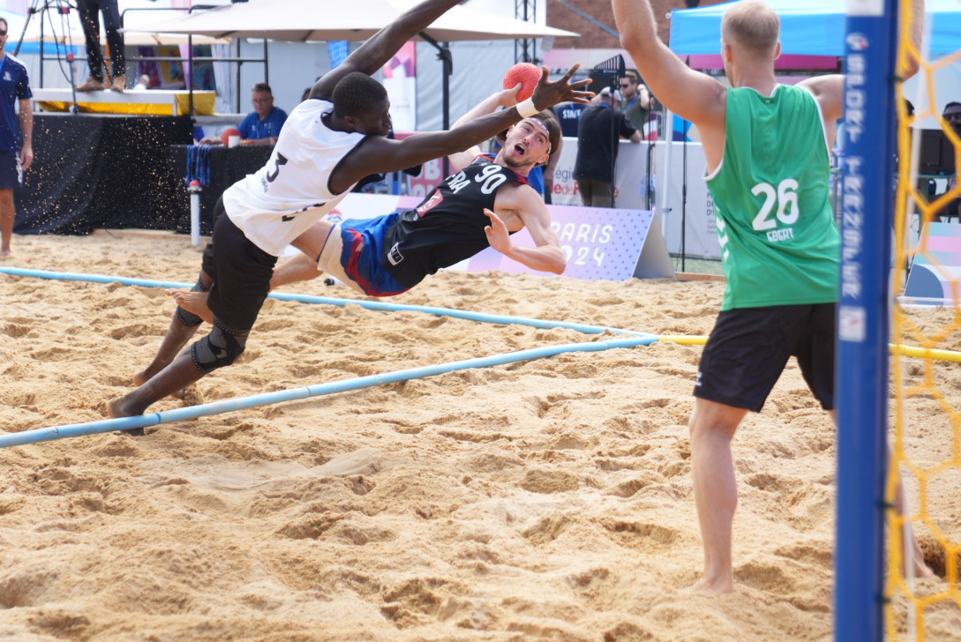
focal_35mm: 95
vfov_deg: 14.4
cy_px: 182
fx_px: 2538
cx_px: 445
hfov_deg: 21.4
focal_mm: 64
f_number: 2.8
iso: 500
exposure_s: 1/2500
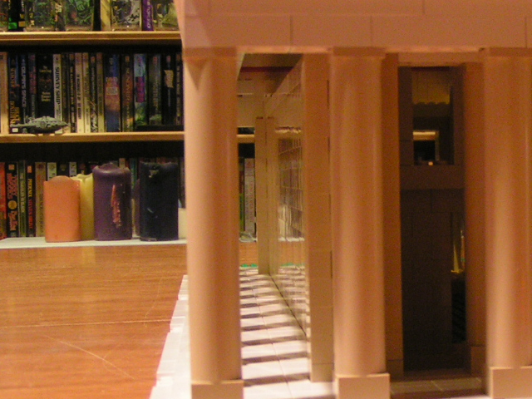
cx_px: 463
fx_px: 1168
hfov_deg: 25.0
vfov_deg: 19.4
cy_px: 205
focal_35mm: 76
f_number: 2.8
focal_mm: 5.8
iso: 200
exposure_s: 1/10
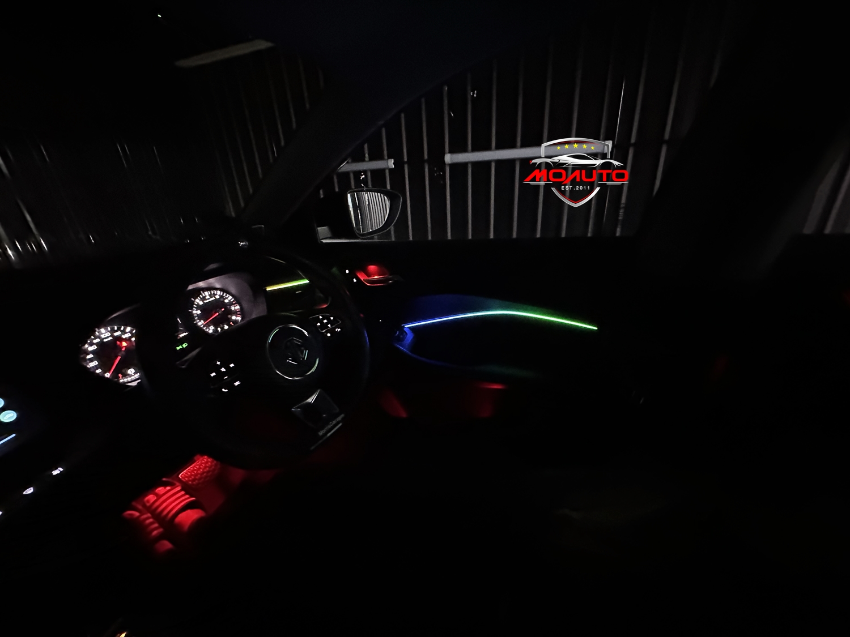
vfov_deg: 85.7
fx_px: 344
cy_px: 318
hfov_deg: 102.1
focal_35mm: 14
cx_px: 425
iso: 3200
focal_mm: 2.22
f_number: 2.2
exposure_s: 1/15
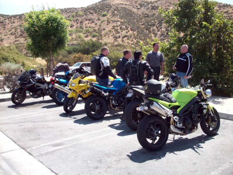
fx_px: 249
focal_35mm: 37
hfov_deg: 50.1
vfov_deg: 38.7
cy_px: 88
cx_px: 116
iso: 80
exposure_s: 1/576
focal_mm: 6.2
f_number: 2.8
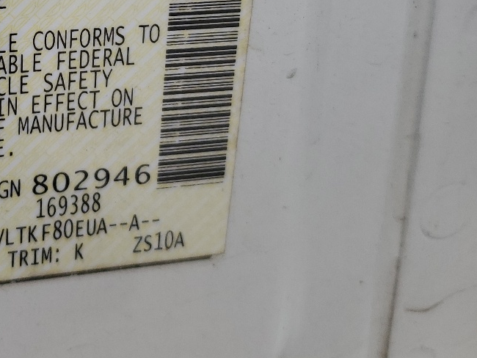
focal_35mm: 64
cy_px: -34
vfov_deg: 21.8
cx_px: 38
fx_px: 882
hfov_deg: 28.9
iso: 50
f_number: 1.5
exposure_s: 1/1111
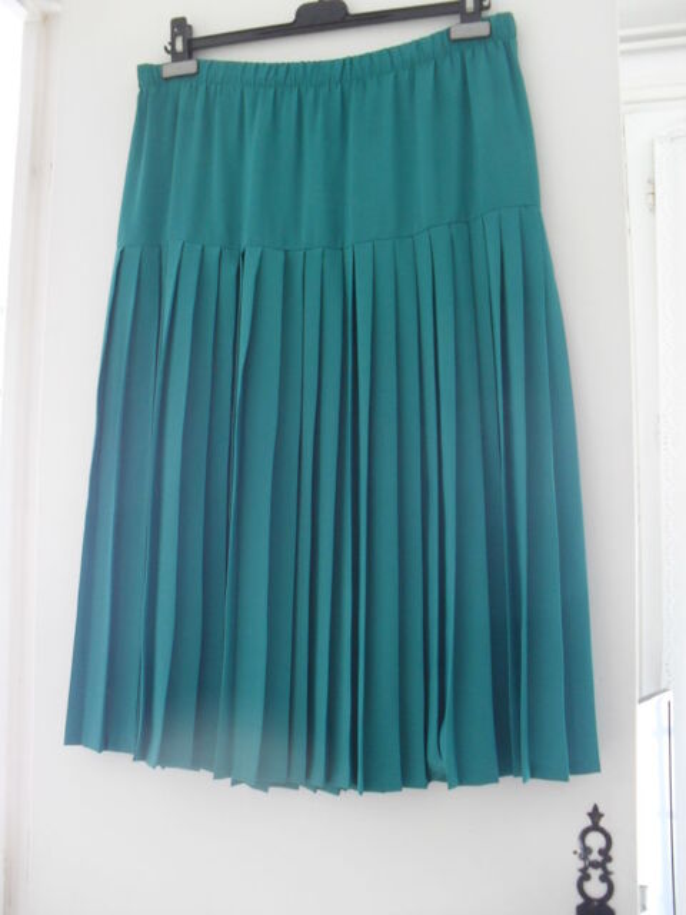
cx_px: 343
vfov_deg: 52.6
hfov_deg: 40.7
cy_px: 458
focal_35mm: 35
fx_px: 925
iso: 200
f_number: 3.2
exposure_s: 1/15
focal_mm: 6.3
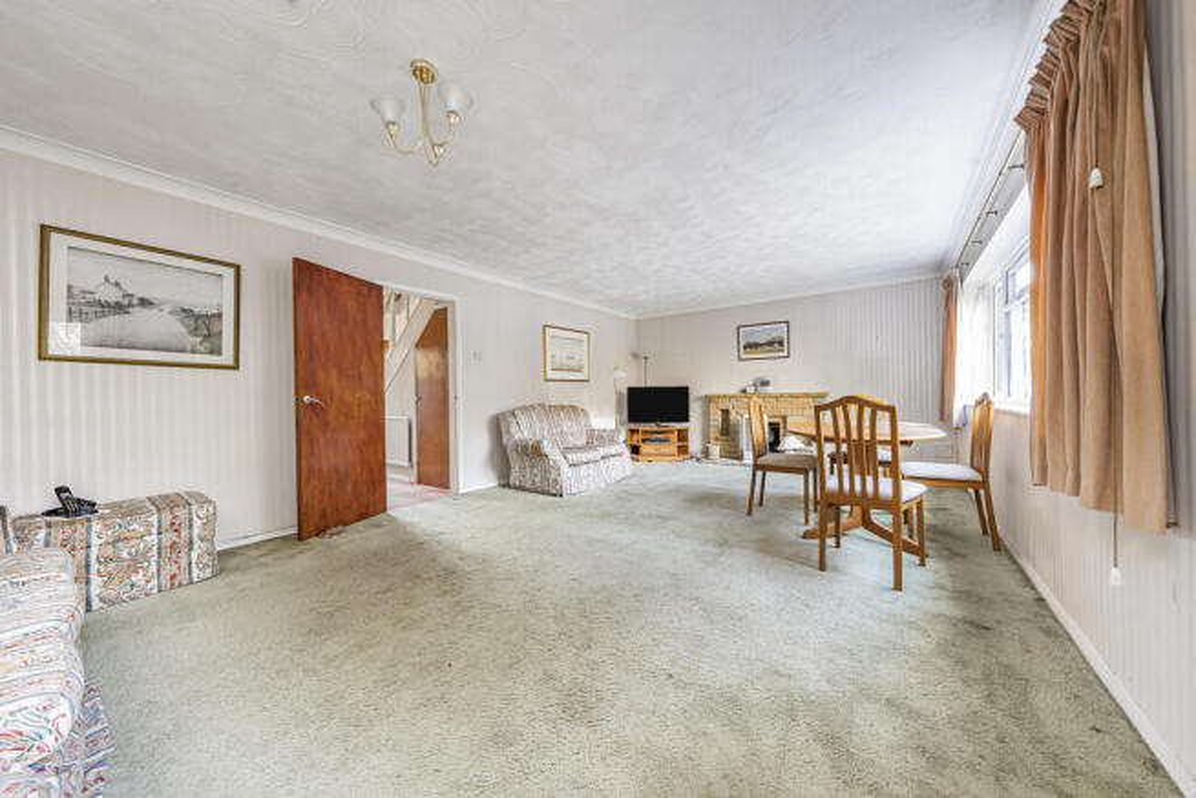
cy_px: 399
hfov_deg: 112.6
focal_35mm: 12
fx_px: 399
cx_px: 598
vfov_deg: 90.0
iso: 320
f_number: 9
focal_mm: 12
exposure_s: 1
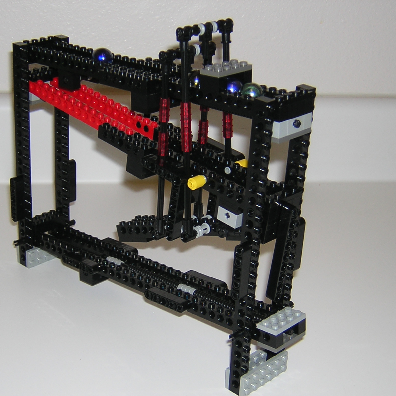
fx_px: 828
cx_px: 173
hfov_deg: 26.9
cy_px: 198
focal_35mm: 64
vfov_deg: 26.9
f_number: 3.2
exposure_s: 1/60.1
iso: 100
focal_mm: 7.1
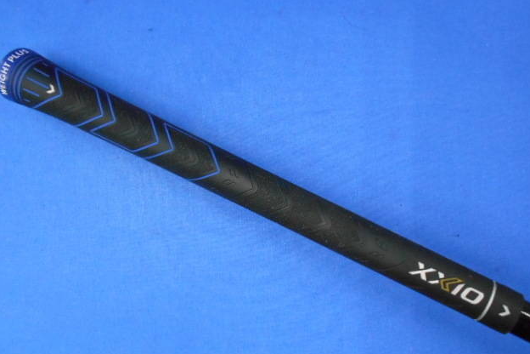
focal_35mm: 32
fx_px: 471
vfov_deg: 41.1
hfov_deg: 58.7
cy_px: 190
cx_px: 270
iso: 800
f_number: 3.4
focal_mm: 5.1
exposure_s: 1/80
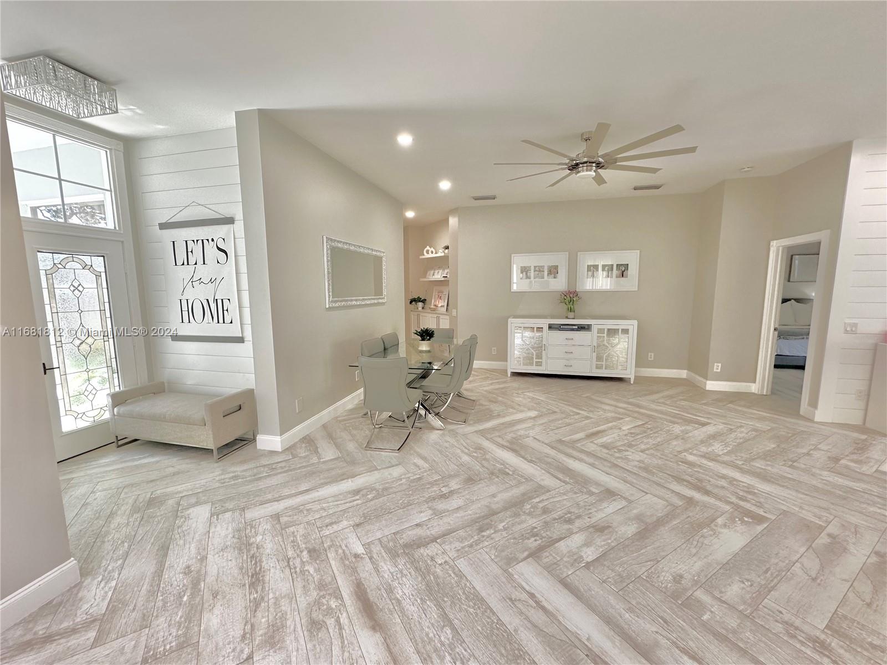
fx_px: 359
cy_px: 332
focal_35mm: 14
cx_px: 444
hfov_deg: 102.1
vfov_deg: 85.7
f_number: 2.2
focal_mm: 2.22
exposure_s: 1/120
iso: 200
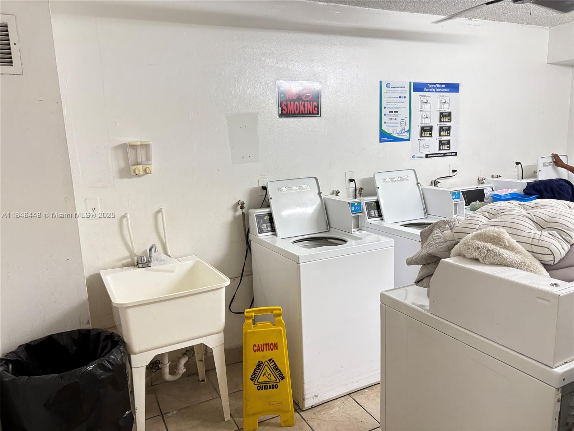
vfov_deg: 53.1
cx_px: 287
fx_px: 431
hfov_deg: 67.3
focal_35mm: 26
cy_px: 216
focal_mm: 5.96
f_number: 1.6
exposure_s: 1/60
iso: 200
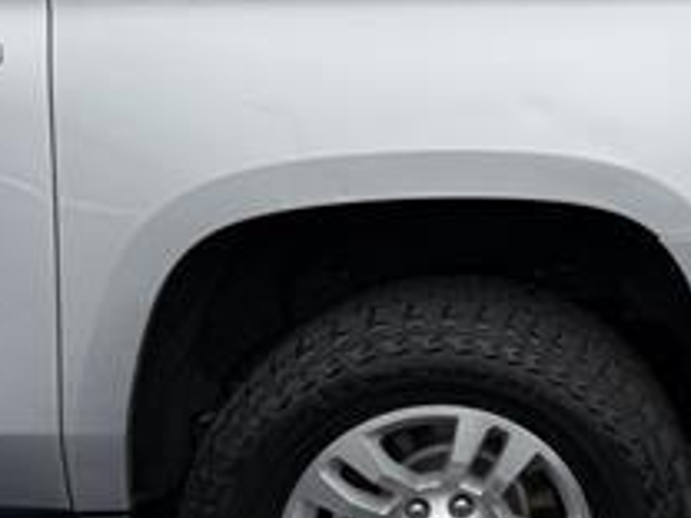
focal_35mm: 74
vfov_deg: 19.8
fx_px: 1477
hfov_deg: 24.4
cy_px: 143
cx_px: 774
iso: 80
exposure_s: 1/1005
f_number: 1.78
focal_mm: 6.76
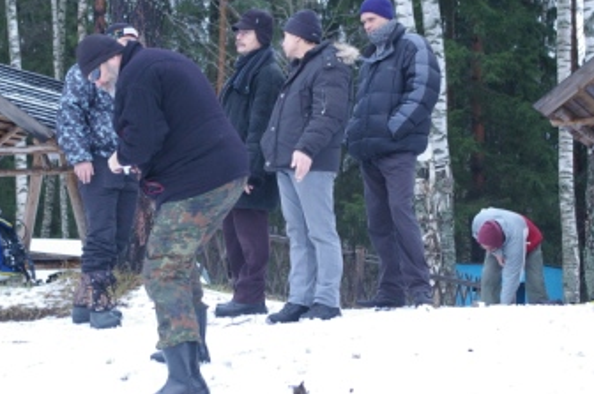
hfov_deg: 20.4
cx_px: 255
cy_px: 133
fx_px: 1648
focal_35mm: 100
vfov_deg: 13.6
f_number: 5.6
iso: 800
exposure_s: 1/45
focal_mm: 50
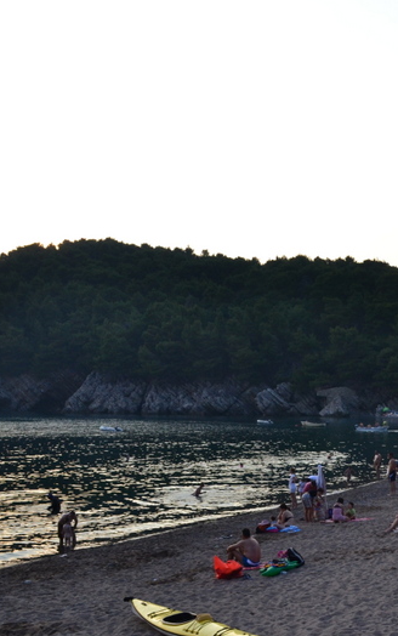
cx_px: 346
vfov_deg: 47.2
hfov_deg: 29.5
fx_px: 728
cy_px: 318
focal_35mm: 42
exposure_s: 1/200
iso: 400
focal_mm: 18
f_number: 10
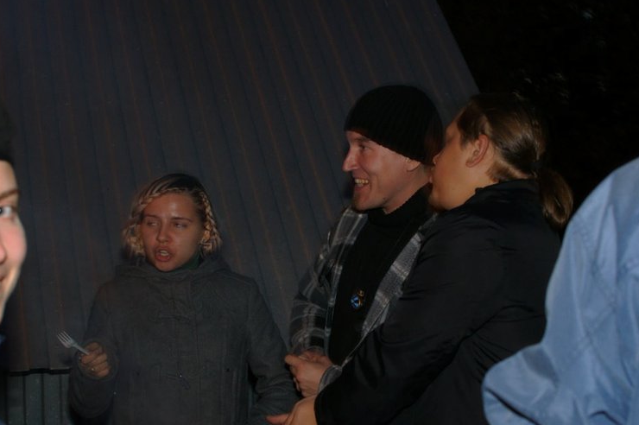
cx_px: 327
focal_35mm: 73
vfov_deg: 18.7
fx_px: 1289
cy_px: 208
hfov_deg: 27.8
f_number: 5.6
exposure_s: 1/4
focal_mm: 35
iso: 400
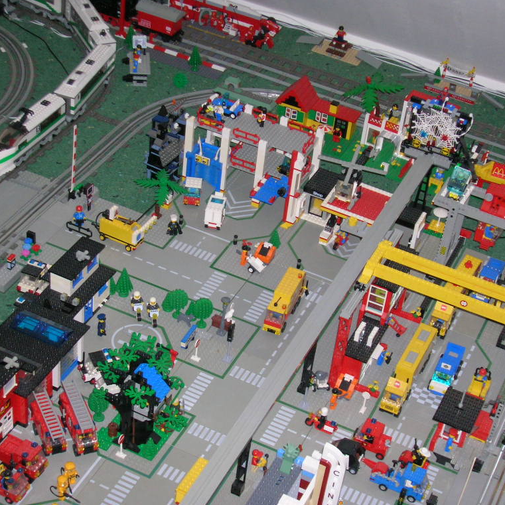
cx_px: 275
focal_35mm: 69
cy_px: 252
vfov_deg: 25.0
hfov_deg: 25.0
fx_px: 1139
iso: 140
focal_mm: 9.7
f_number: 3.5
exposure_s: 1/60.1
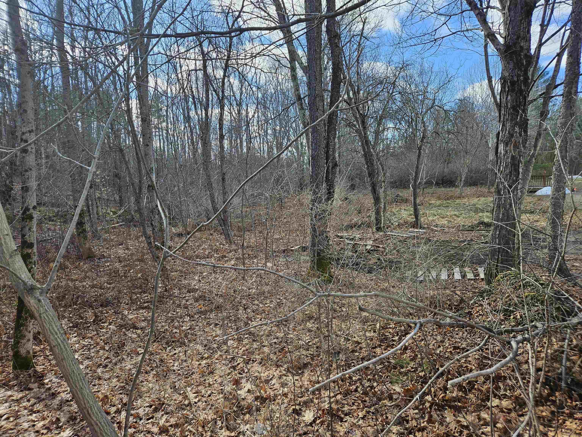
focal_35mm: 23
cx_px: 291
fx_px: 387
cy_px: 218
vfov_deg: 58.9
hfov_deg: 73.9
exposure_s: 1/487
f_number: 1.8
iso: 25
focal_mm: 5.4
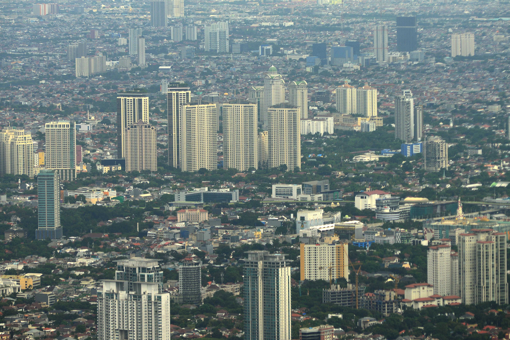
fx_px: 3571
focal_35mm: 252
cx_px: 220
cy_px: 176
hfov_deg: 8.2
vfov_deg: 5.5
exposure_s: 1/1000
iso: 160
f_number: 5.6
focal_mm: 200
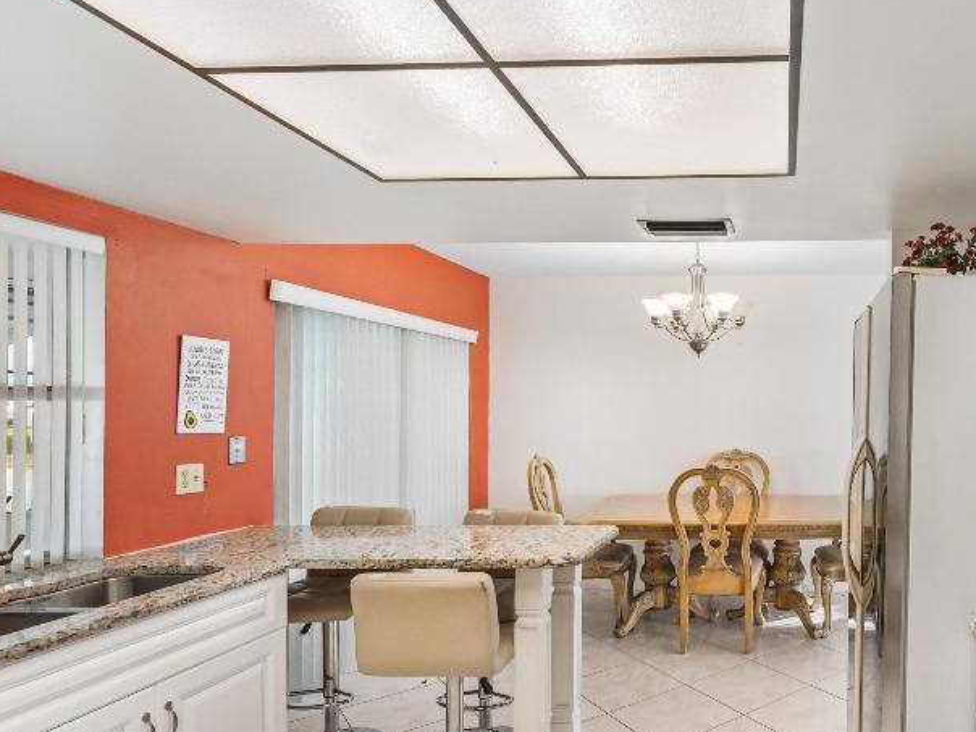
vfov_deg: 60.8
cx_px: 759
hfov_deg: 70.0
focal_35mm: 22
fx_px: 620
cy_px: 420
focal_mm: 12
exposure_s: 1/20
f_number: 6.3
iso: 1000
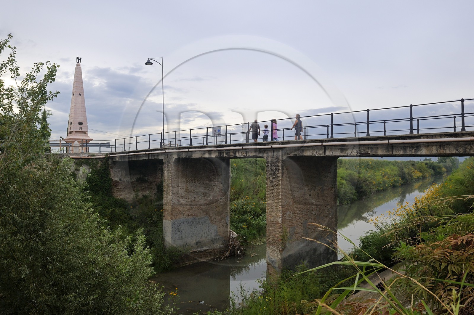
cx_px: 237
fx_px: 342
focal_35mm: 26
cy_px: 158
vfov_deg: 49.5
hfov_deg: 69.4
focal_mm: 26
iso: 400
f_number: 9
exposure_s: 1/40
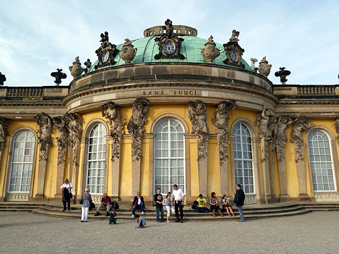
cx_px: 170
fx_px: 264
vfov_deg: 51.4
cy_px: 127
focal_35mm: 27
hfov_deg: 65.3
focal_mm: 4.4
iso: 80
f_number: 4
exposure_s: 1/320
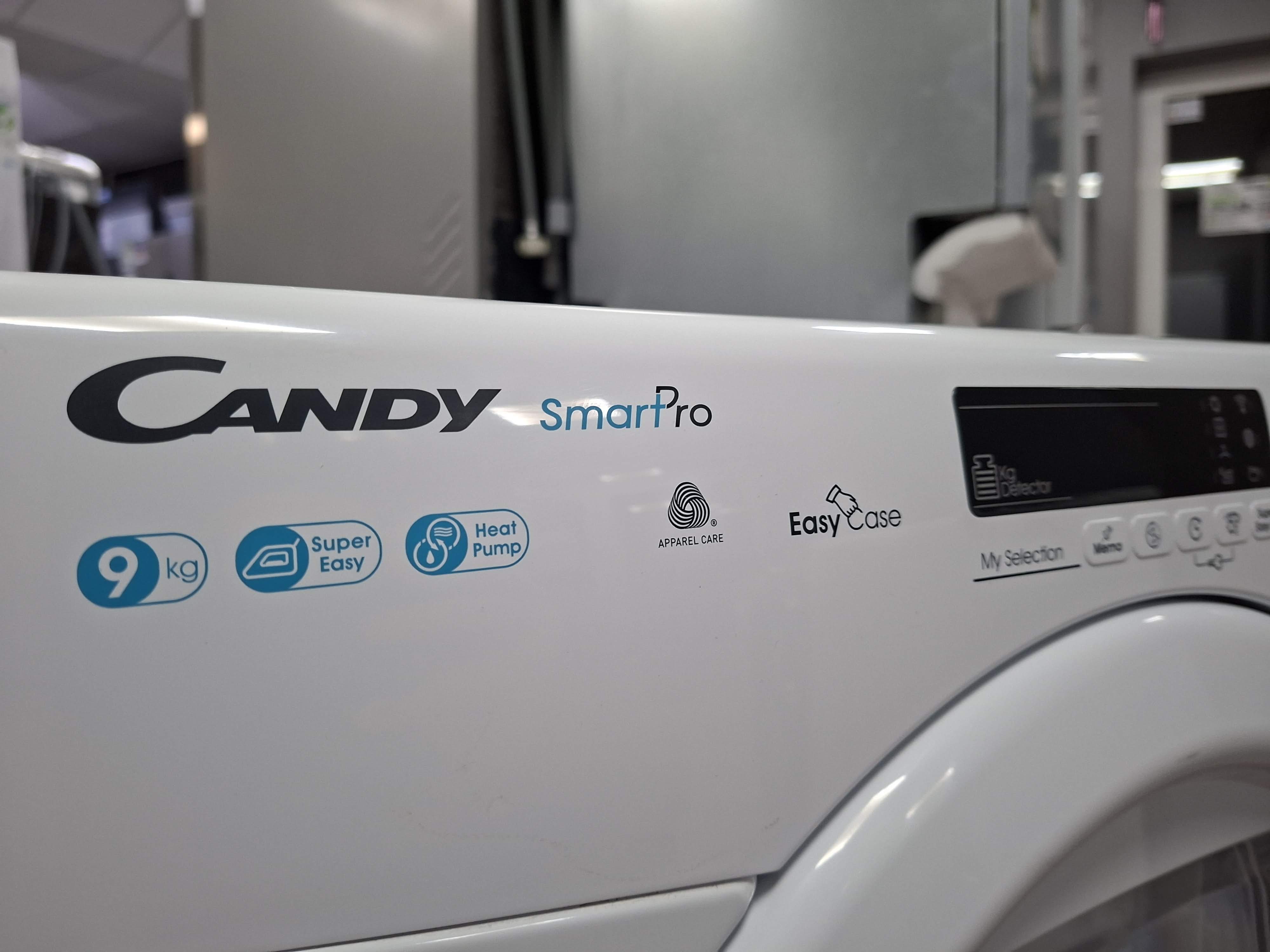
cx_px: 635
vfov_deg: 58.9
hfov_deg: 73.9
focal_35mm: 23
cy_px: 476
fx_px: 844
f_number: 1.8
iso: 160
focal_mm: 5.54
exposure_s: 1/50
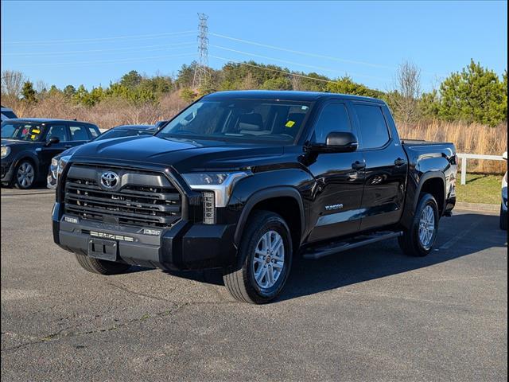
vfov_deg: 29.7
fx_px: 721
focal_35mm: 49
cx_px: 254
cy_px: 191
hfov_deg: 38.9
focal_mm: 6.9
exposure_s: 1/909
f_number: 1.68
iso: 21
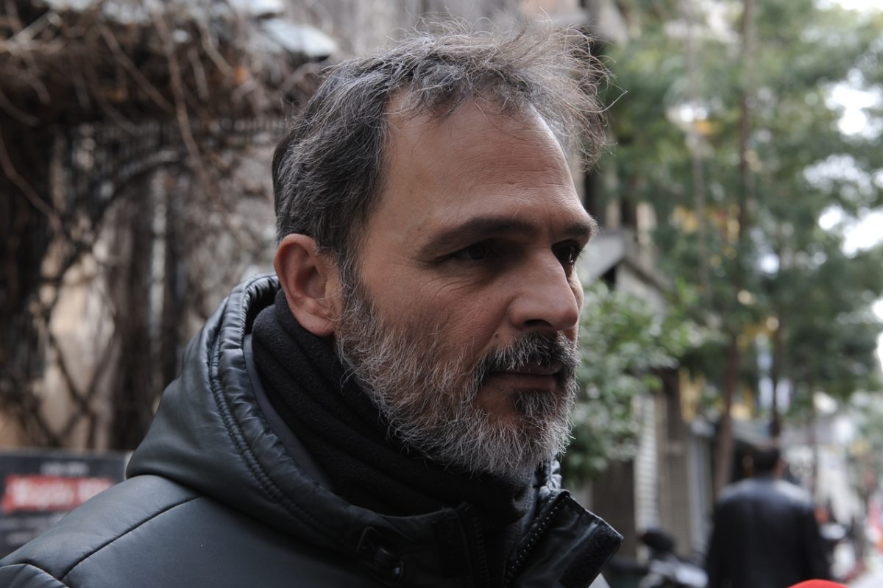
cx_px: 442
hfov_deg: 36.3
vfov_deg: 24.6
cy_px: 294
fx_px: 1348
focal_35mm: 55
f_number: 7.1
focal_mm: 55
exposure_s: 1/125
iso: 400
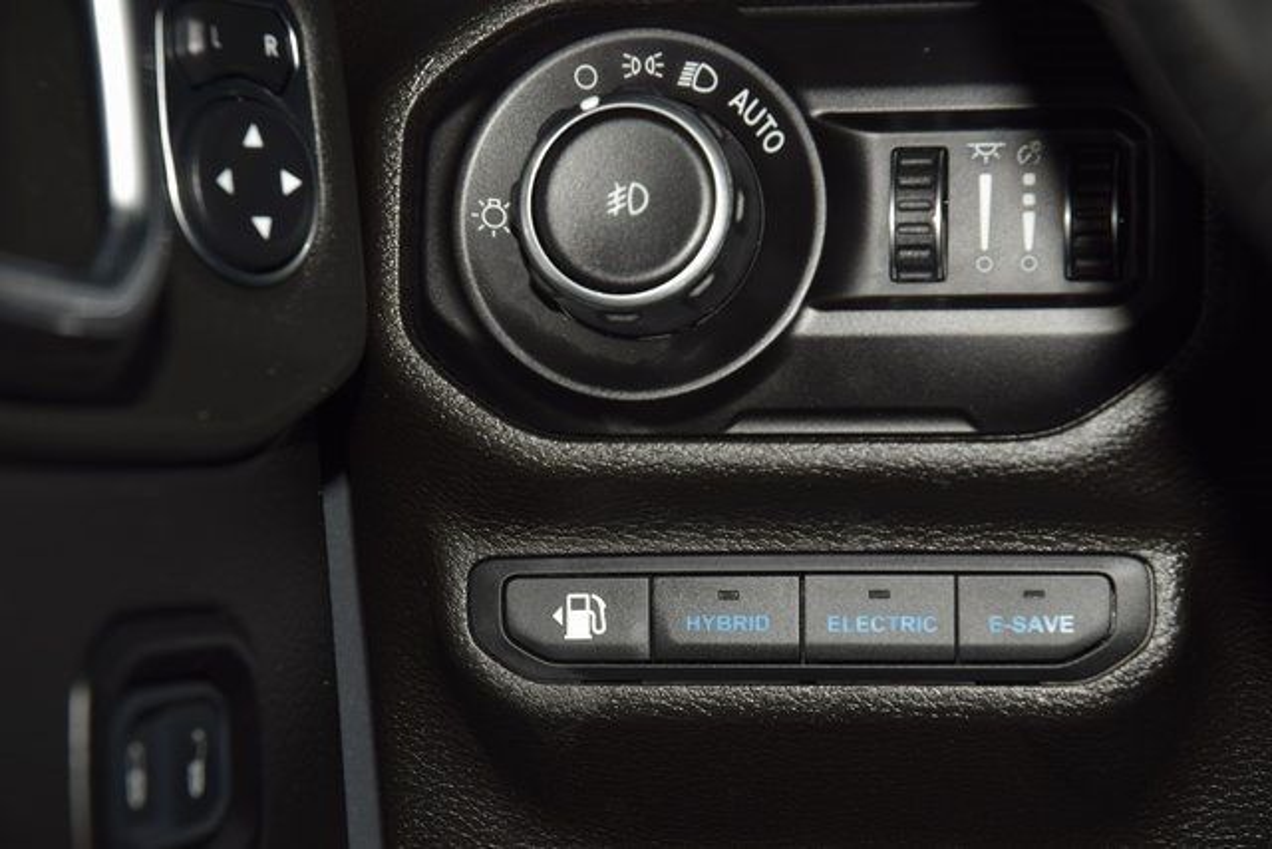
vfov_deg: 13.0
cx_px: 636
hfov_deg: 19.5
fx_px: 3711
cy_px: 424
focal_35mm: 105
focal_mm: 70
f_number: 8
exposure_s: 1/125
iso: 100
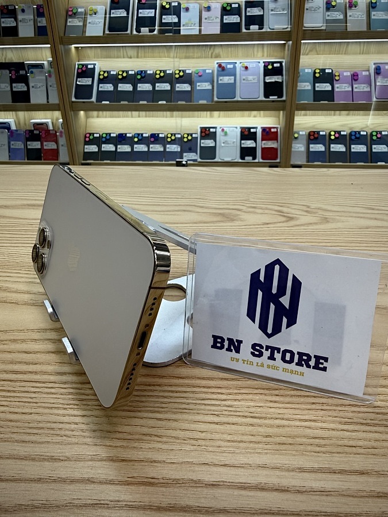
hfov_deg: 56.8
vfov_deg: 71.6
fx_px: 359
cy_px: 258
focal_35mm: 24
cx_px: 194
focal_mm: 2.22
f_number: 2.2
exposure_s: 1/120
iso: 80
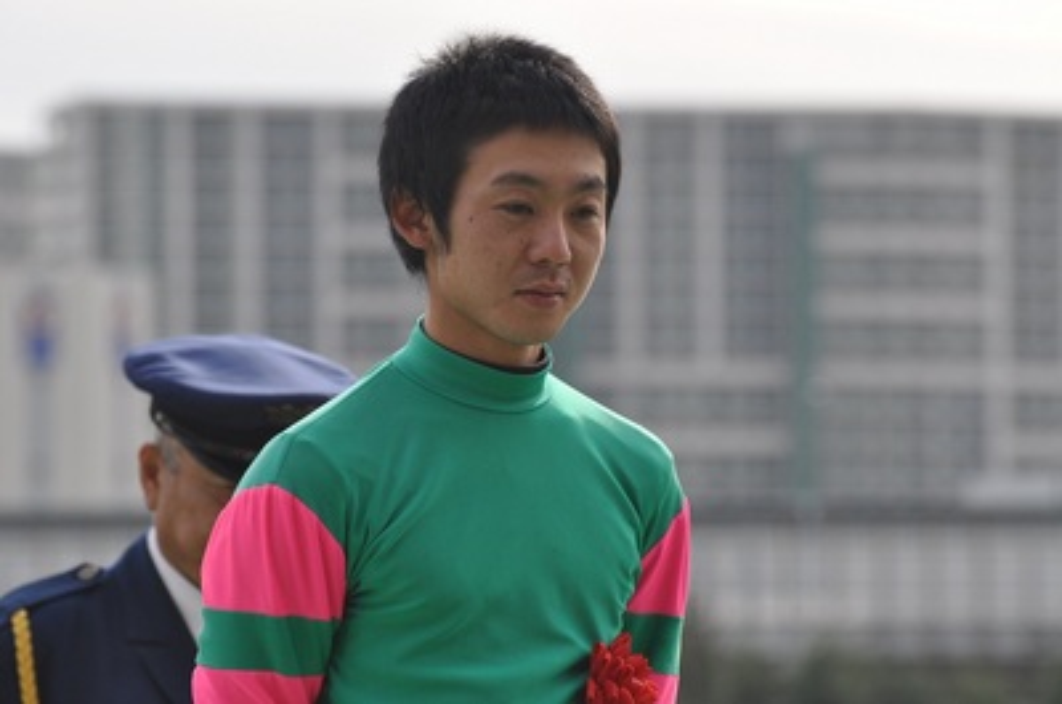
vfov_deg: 5.5
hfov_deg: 8.3
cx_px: 531
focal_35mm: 248
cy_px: 352
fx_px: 7287
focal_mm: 165
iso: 320
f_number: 7.1
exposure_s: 1/800
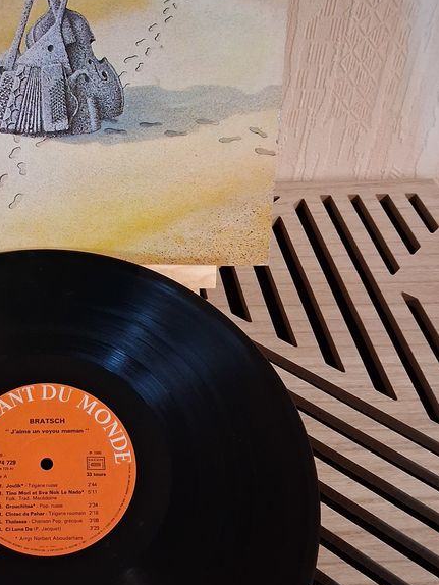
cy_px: 253
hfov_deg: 29.8
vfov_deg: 40.3
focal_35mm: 47
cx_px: 61
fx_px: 794
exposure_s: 1/25
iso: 1000
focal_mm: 4
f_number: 1.8
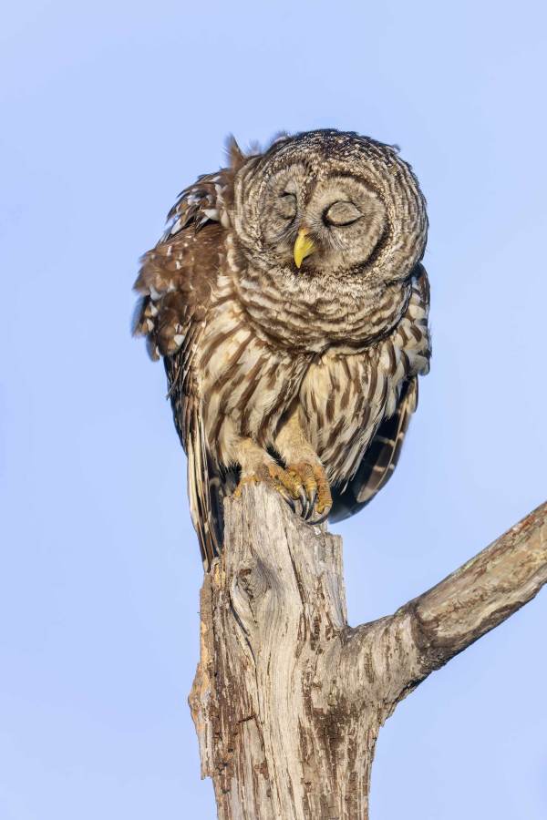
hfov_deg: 1.6
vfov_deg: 2.5
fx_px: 19144
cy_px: 410
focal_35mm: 840
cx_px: 274
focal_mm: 840
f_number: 5.6
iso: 2000
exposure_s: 1/2500
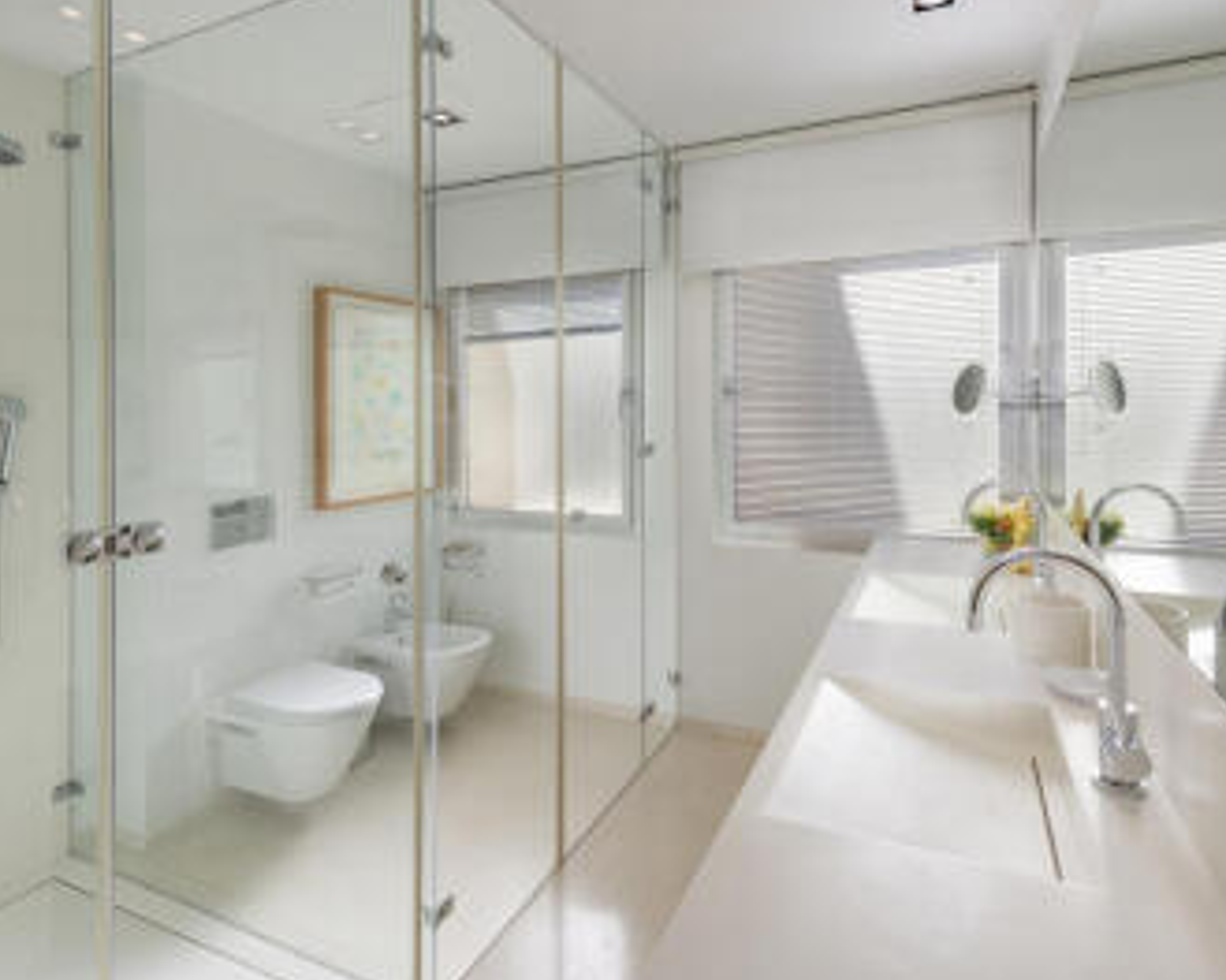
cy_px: 423
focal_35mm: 19
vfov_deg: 70.5
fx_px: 689
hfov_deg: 83.2
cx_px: 645
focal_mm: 14
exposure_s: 1/320
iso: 100
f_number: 8
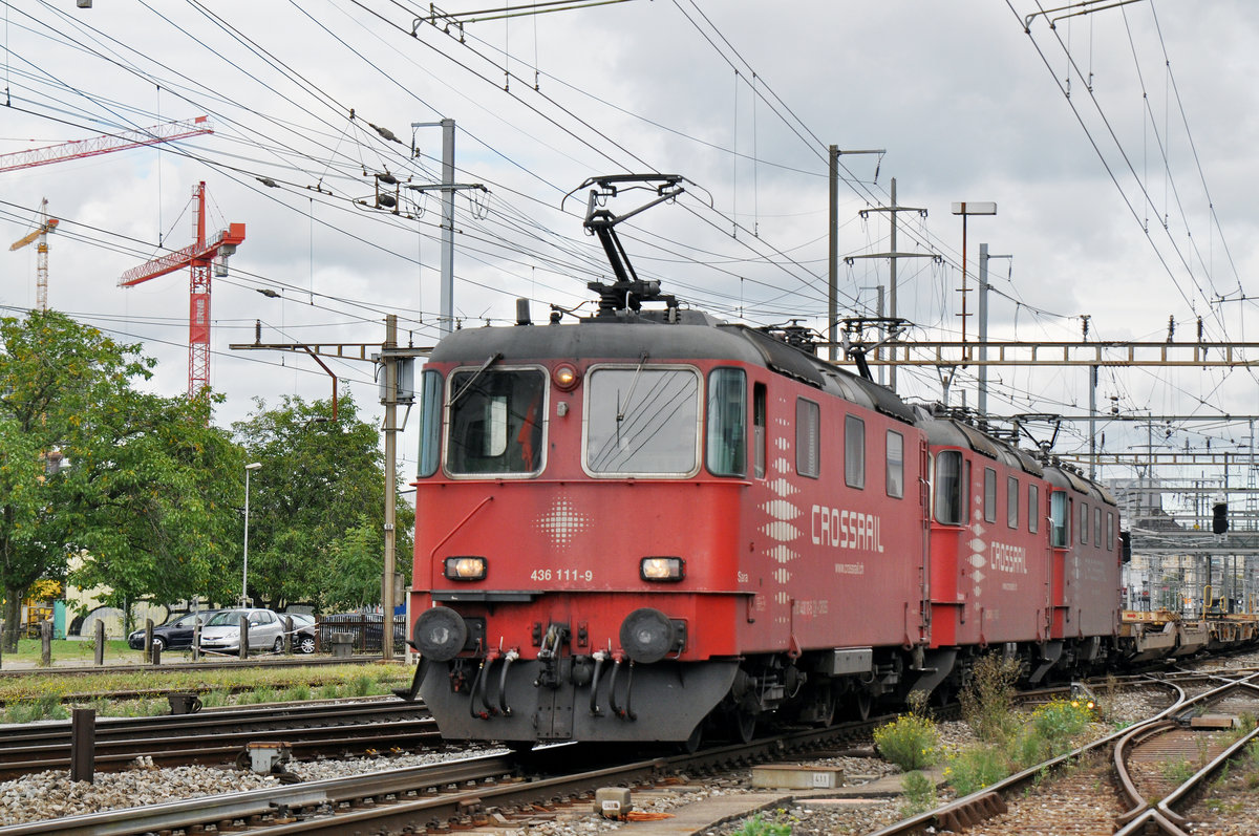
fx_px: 3668
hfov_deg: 19.5
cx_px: 630
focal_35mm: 105
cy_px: 418
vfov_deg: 13.0
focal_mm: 70
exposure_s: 1/1000
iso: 400
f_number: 5.6
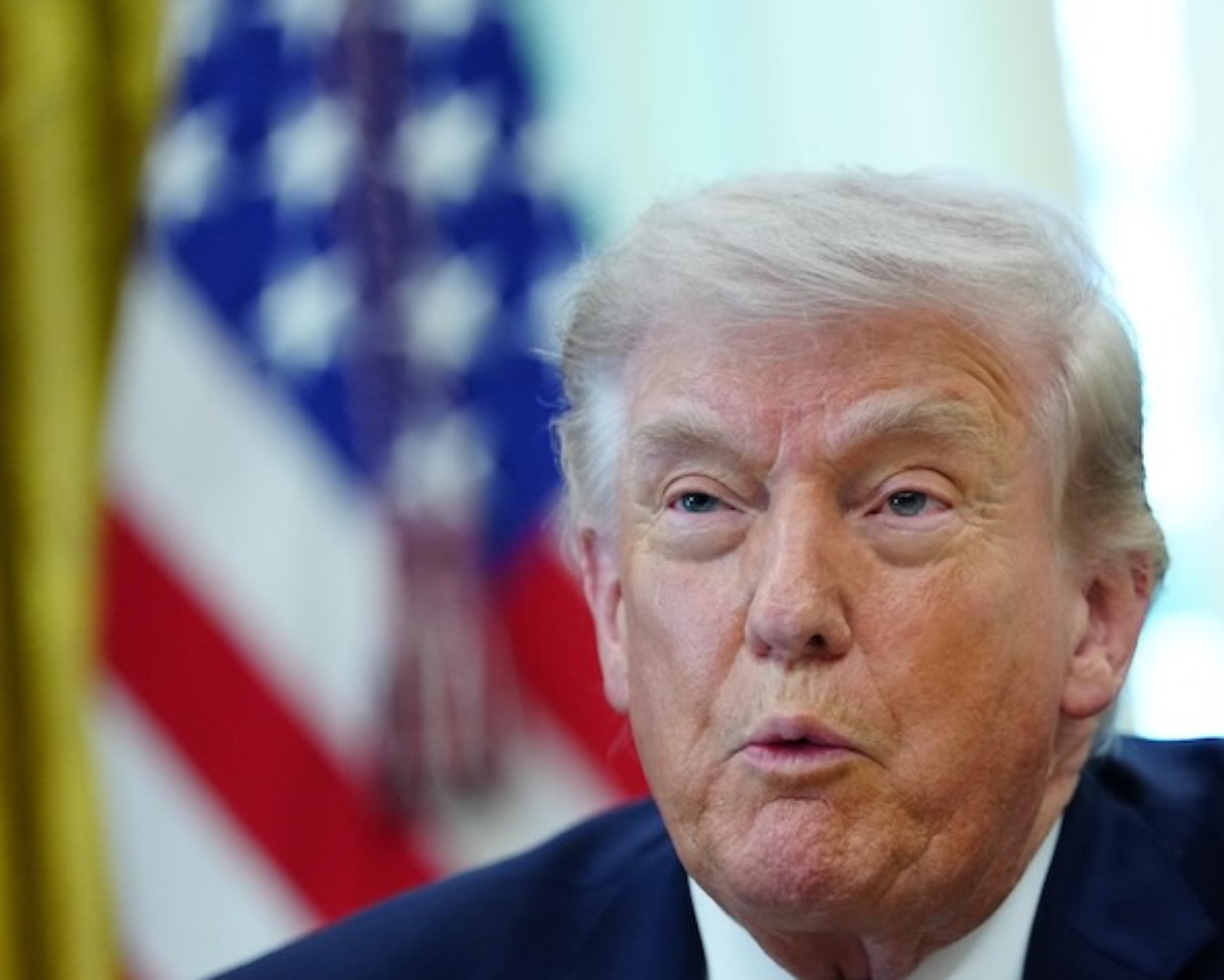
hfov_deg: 7.9
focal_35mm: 243
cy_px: 817
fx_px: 8807
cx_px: 1214
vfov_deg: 6.4
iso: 2500
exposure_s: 1/320
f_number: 2
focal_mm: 128
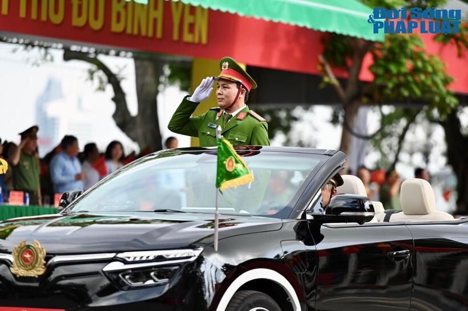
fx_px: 2599
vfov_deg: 6.9
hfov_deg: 10.3
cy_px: 156
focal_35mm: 200
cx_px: 234
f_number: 2.8
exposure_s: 1/2500
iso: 500
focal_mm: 200
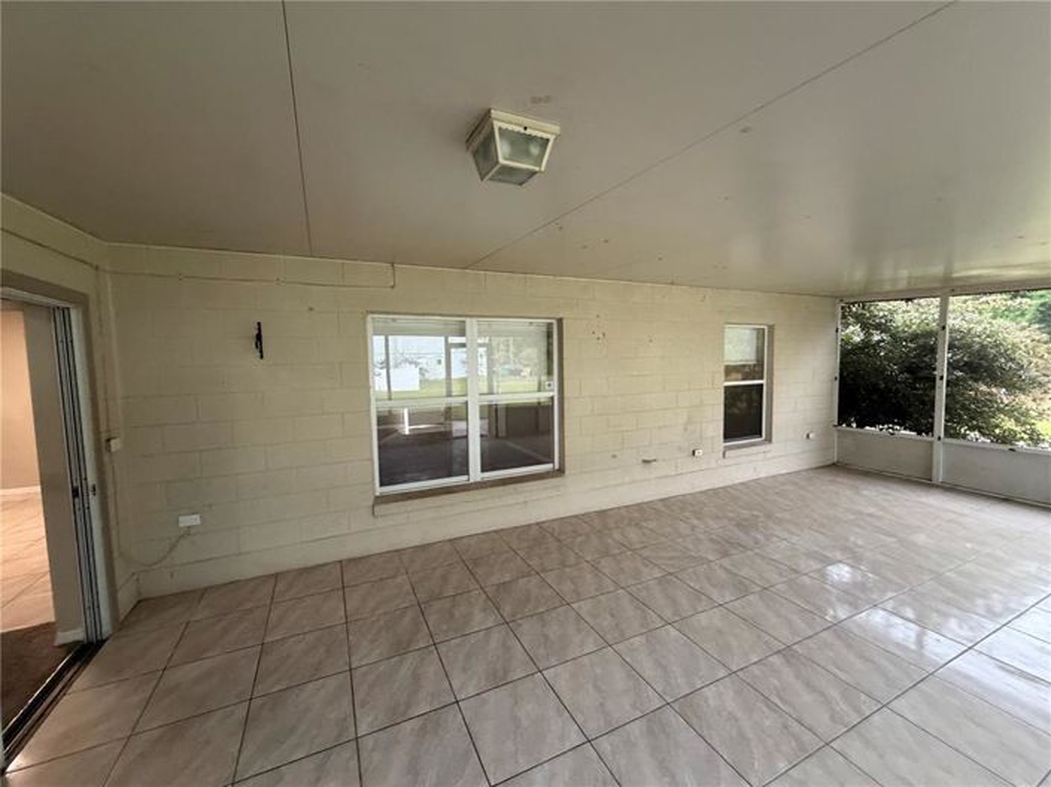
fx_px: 425
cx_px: 526
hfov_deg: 102.1
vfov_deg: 85.6
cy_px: 394
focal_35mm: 14
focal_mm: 2.22
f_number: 2.2
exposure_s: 1/60
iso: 320
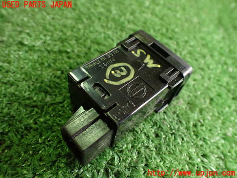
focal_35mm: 30
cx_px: 118
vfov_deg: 46.8
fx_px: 205
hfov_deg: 60.0
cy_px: 89
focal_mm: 5.4
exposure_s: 1/125
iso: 800
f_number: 2.3
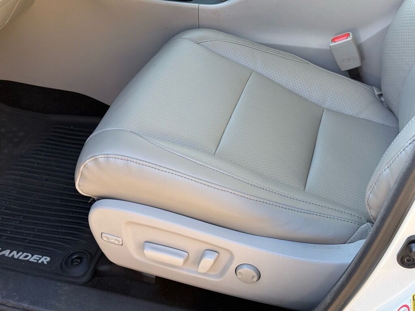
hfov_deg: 39.7
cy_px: 156
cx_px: 208
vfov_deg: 30.3
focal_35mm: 48
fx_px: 575
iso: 100
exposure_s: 1/191
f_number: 1.78
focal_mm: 6.76
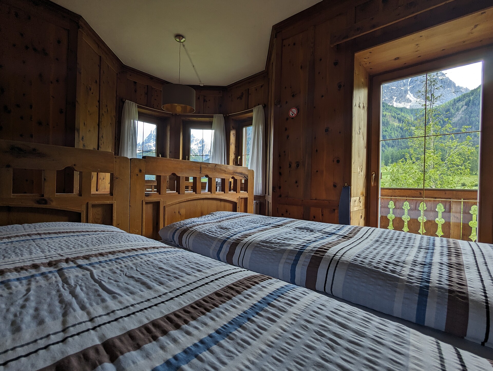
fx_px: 228
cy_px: 186
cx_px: 246
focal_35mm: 16
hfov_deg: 94.4
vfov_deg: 78.3
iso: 42
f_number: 2.2
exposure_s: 1/224
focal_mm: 2.35
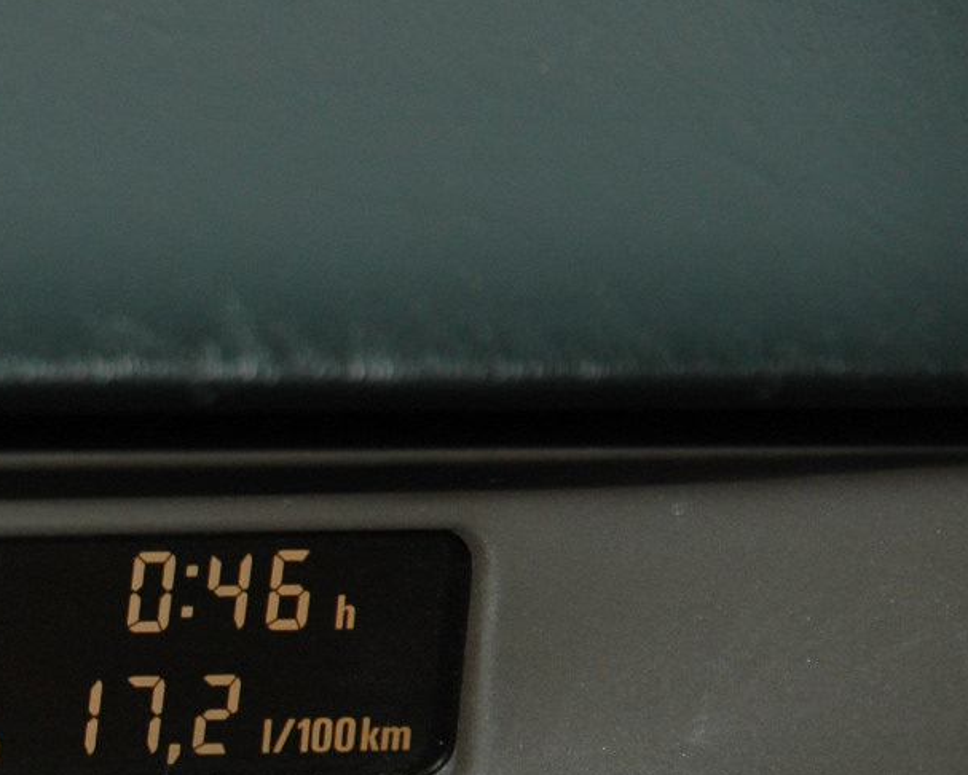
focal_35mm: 244
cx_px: -226
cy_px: 662
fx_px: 6993
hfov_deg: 7.8
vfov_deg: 6.3
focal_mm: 70
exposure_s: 1/60
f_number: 4.5
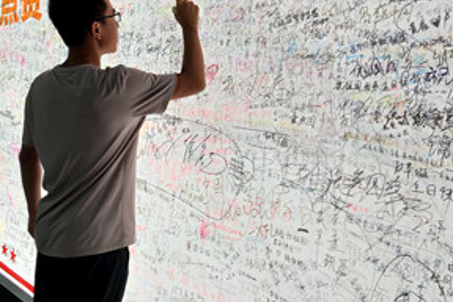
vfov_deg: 28.5
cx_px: 175
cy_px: 112
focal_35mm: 47
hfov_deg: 41.7
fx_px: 591
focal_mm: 3.88
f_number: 2
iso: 50
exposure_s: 1/105
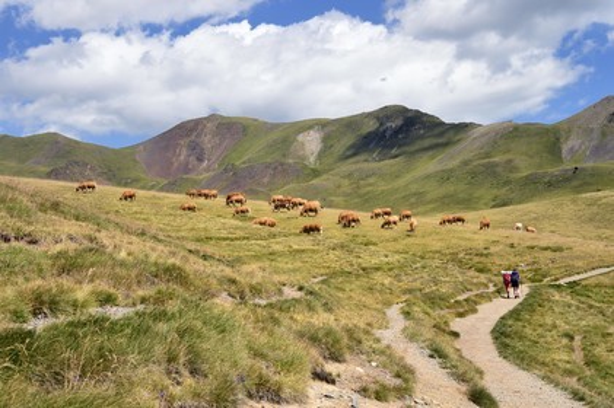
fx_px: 937
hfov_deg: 36.3
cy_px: 204
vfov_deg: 24.6
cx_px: 307
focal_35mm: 55
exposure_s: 1/500
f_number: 10
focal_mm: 55
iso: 200
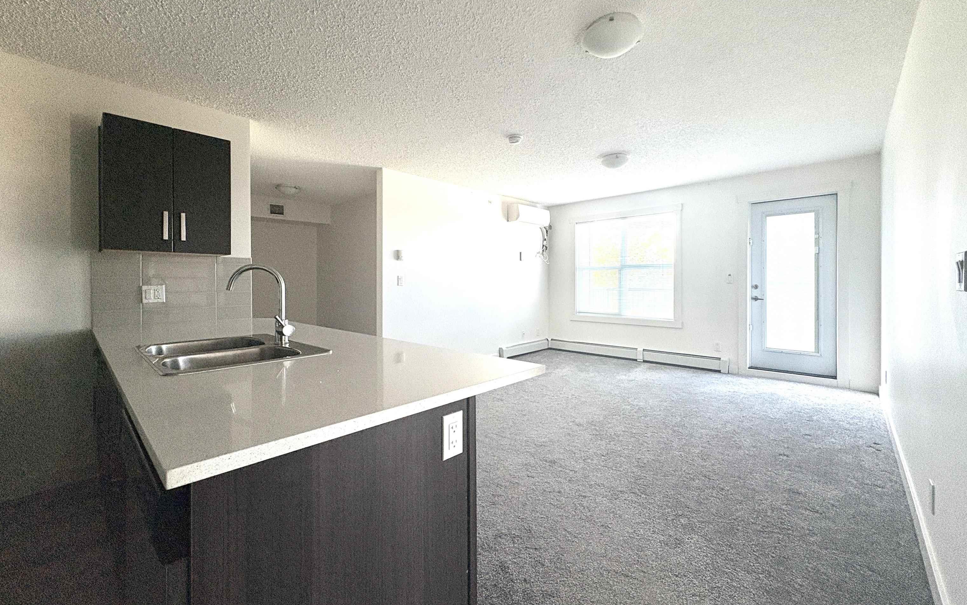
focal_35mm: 15
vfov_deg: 74.7
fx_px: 395
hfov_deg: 101.5
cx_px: 483
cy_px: 282
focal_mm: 2.22
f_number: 2.2
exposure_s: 1/93
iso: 250
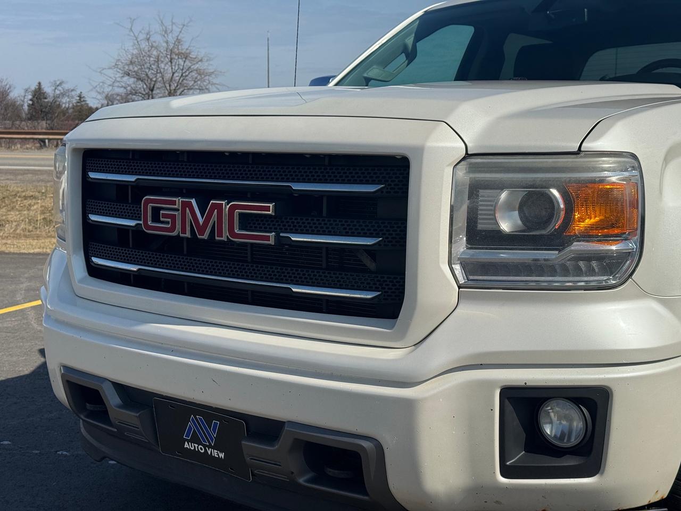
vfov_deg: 30.3
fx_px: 944
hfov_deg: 39.7
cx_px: 340
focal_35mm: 48
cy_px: 256
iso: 64
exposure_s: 1/7092
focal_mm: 6.76
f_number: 1.78
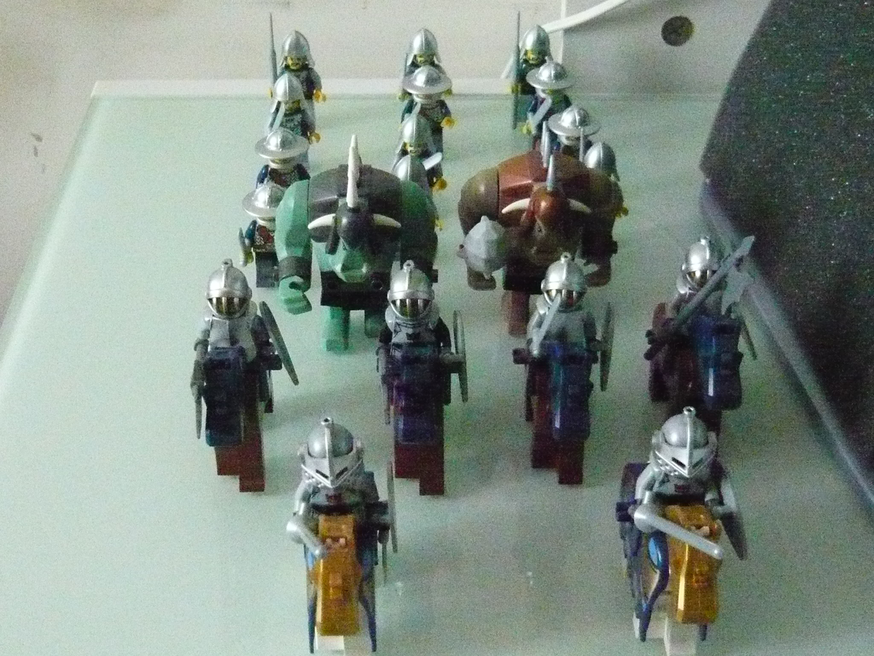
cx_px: 437
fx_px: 1338
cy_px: 328
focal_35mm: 53
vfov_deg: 27.5
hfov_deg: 36.2
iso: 1600
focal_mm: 5.5
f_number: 3.1
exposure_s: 1/200
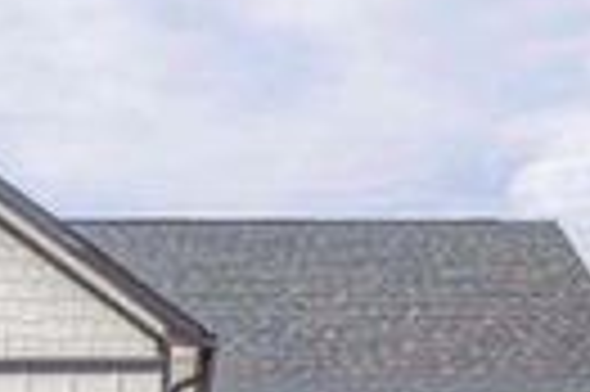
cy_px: 462
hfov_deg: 32.2
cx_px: 140
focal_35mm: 61
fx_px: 998
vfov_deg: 20.8
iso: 320
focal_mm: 16
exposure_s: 1/640
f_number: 9
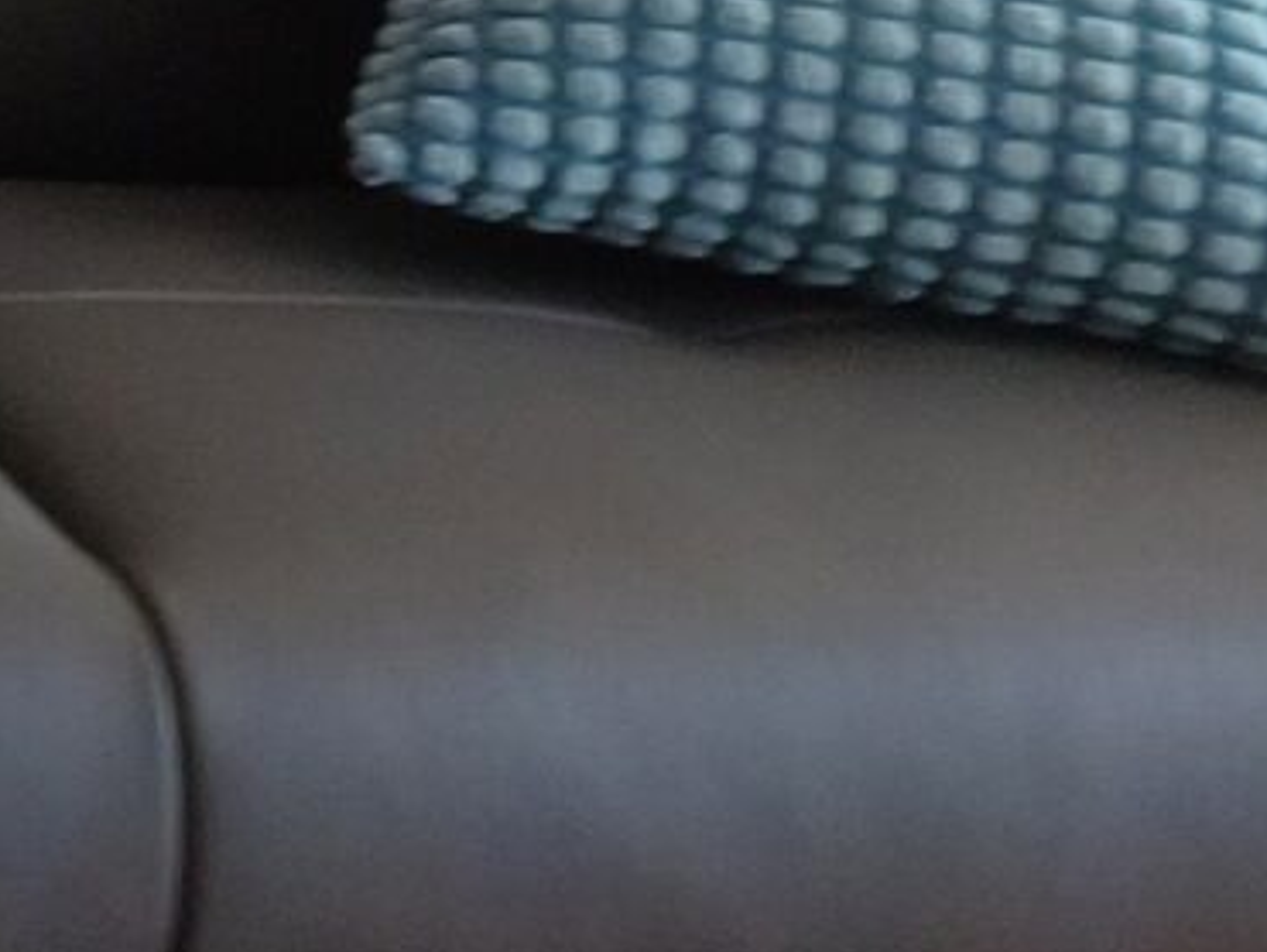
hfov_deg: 10.6
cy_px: -1599
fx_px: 5823
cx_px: -1764
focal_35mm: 159
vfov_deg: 8.3
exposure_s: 1/60
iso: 50
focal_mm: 5.06
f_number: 1.8
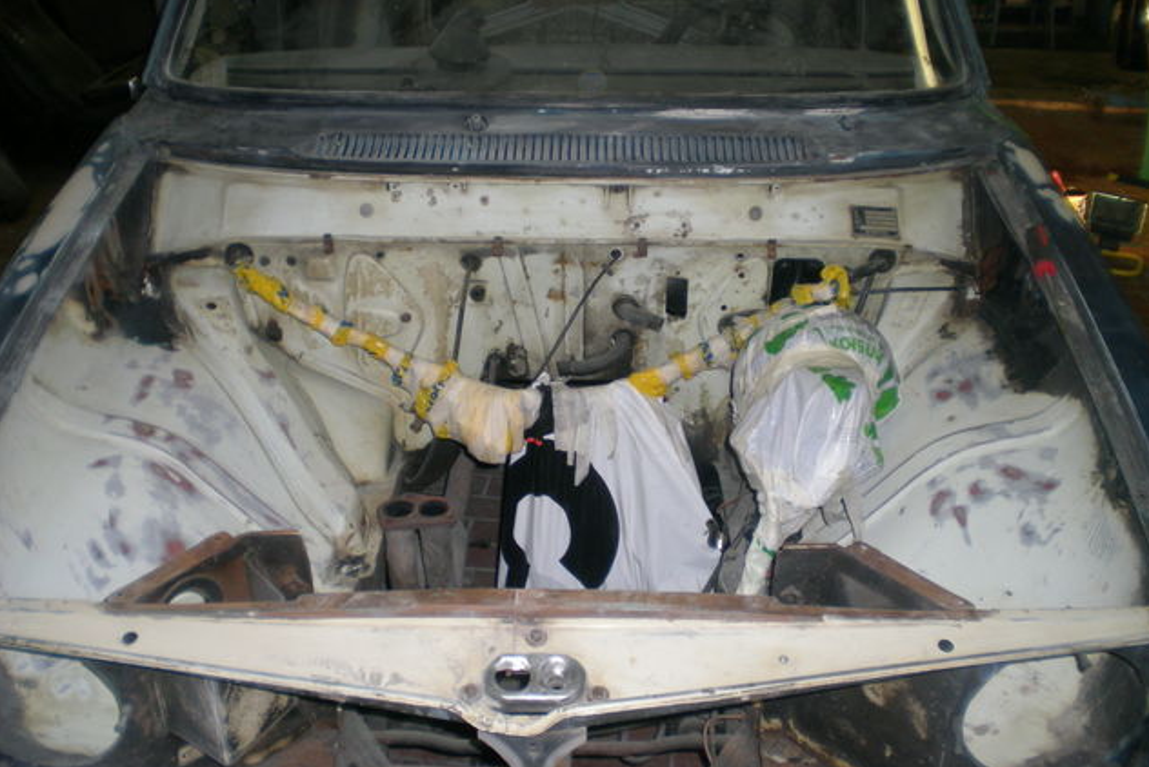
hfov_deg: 48.4
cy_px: 364
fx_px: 1277
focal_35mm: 40
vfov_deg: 33.4
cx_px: 578
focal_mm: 6.3
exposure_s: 1/60
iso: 97
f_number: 3.1
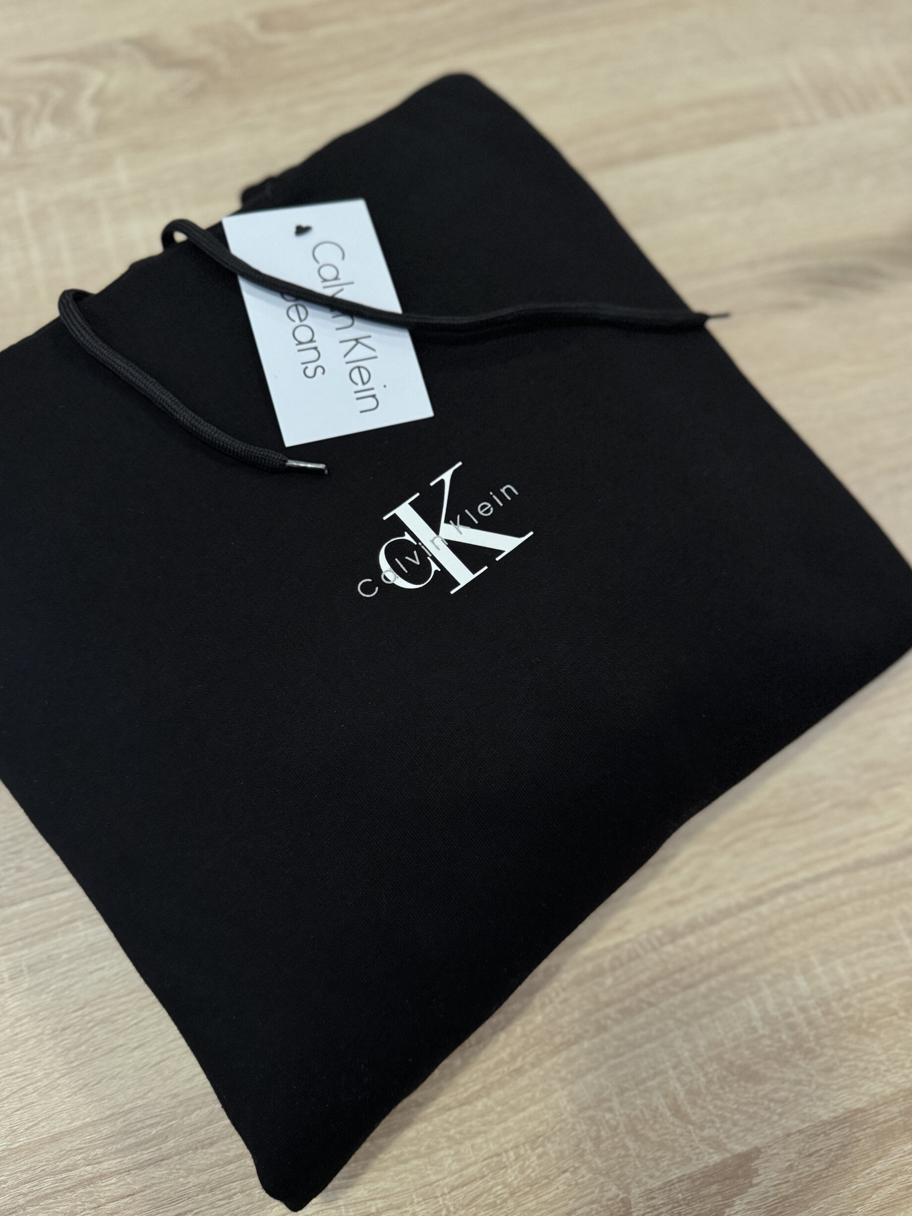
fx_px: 878
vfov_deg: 69.4
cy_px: 630
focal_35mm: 25
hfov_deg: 54.9
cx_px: 444
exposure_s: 1/50
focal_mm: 6.76
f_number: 1.78
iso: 500
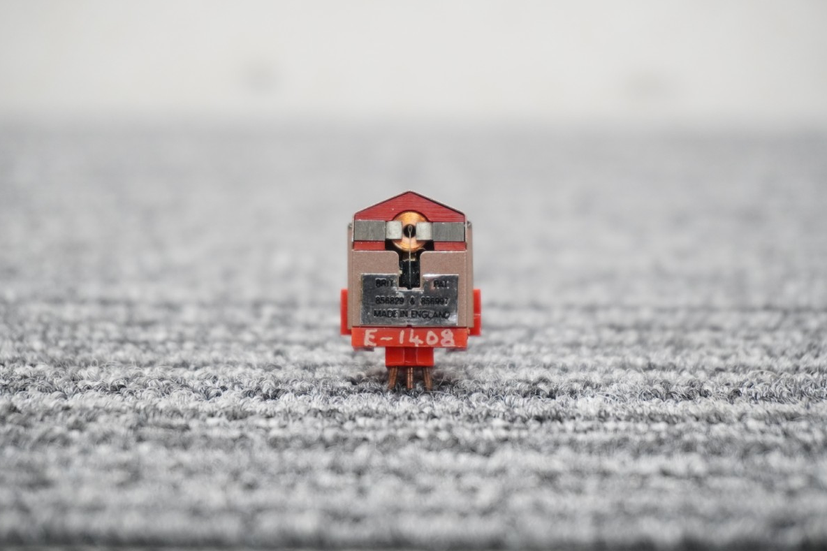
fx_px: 1746
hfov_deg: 26.7
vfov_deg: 17.9
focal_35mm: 76
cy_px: 278
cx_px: 413
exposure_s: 1/50
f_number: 5.6
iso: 1600
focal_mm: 50
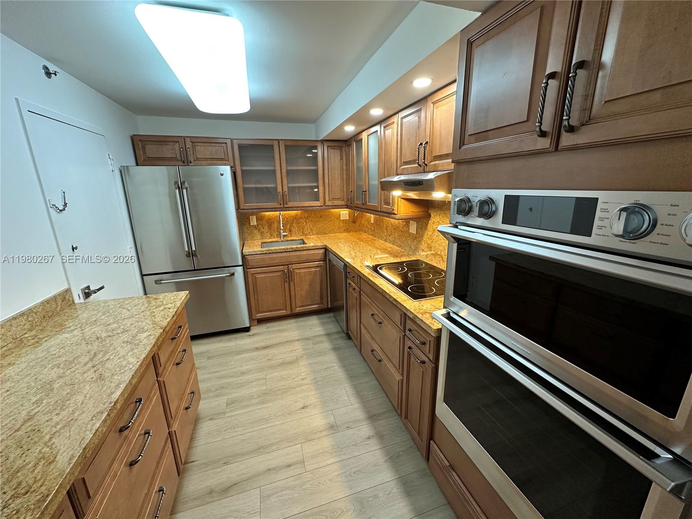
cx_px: 346
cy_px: 260
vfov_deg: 85.7
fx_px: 280
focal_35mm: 14
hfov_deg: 102.1
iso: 200
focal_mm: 2.22
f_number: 2.2
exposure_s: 1/60
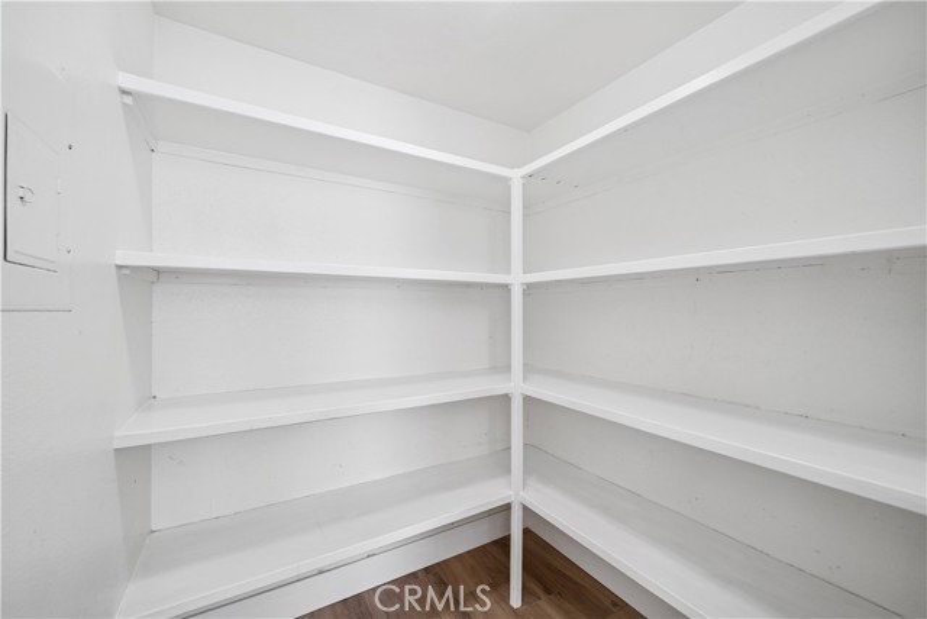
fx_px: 335
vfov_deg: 85.5
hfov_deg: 108.3
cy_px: 310
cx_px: 464
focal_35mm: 13
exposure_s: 1/40
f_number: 7.1
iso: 400
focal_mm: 13
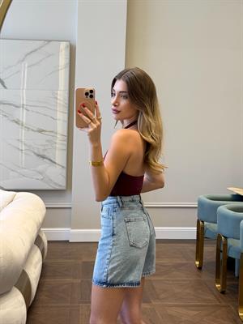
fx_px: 449
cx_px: 122
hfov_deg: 30.3
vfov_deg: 39.7
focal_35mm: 48
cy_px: 162
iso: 50
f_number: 1.78
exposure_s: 1/50
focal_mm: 6.76
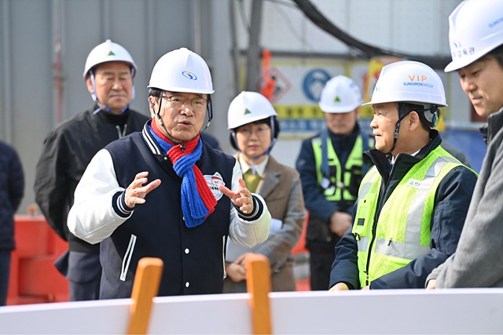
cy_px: 168
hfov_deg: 17.6
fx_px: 1621
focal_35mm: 116
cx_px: 252
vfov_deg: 11.8
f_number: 2.8
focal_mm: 116
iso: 800
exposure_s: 1/6400
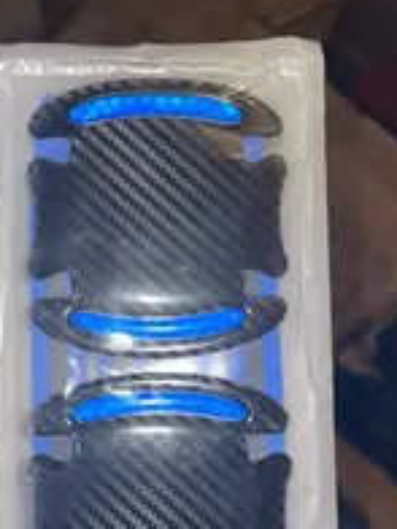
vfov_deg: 37.1
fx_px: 780
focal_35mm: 51
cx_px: 170
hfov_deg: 28.5
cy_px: 356
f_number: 1.6
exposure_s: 1/71
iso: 32
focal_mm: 5.1
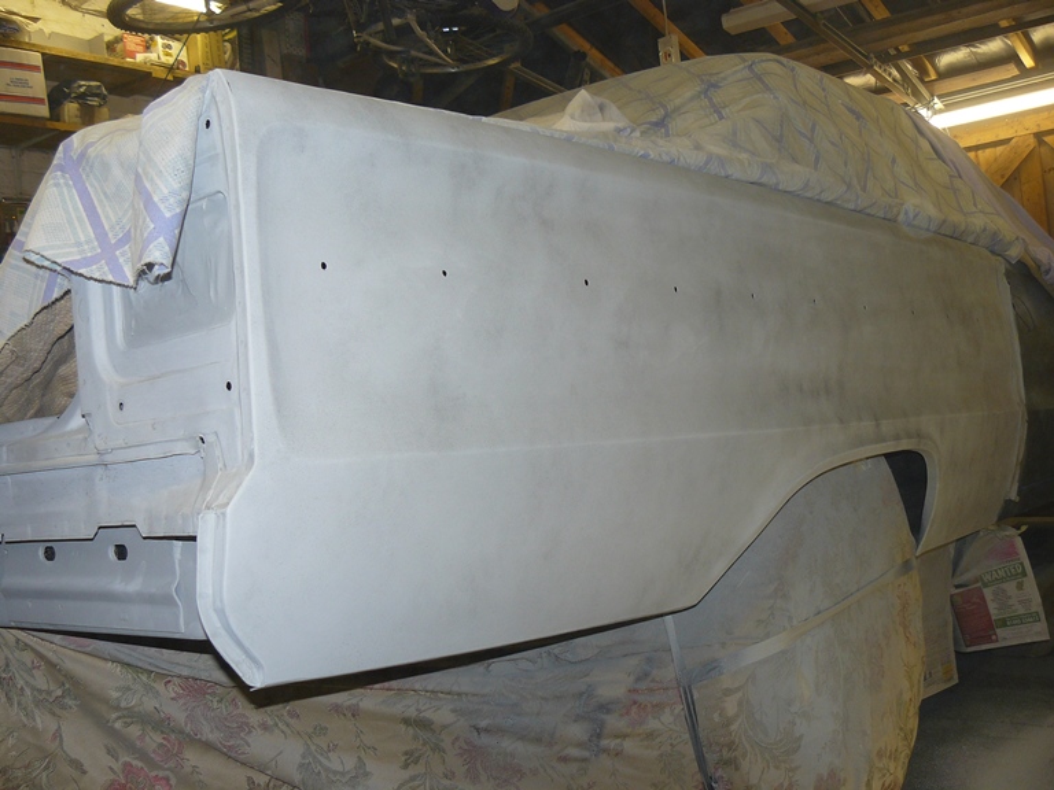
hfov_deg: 51.4
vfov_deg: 39.7
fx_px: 1096
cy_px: 395
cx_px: 527
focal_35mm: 36
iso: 100
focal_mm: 6
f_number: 2.8
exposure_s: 1/30
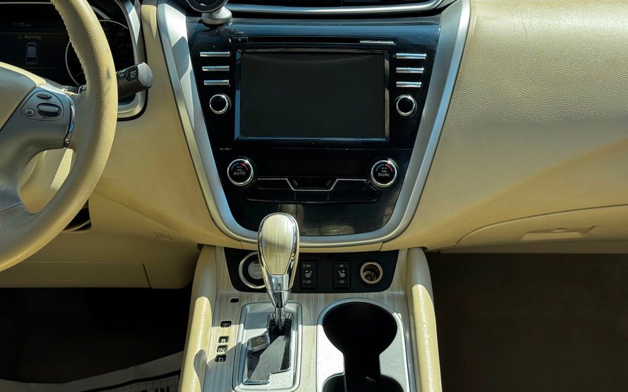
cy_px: 173
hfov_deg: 39.6
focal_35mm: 51
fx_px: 873
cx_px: 314
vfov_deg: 25.3
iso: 64
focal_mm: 6.76
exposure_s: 1/865
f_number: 1.78
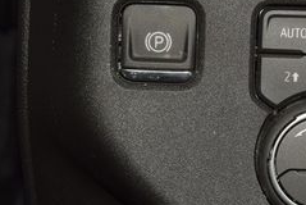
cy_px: 52
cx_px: 319
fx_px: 2391
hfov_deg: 7.3
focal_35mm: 281
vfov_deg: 4.9
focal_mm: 70
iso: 100
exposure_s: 1/125
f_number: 8
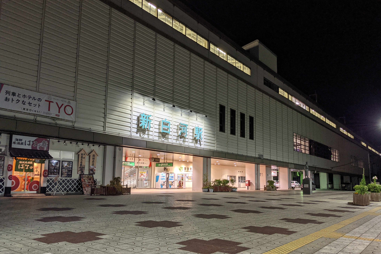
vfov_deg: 44.9
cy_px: 141
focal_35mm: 29
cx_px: 190
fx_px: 307
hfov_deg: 63.7
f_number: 1.73
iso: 71
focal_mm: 4.38
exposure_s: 1/25
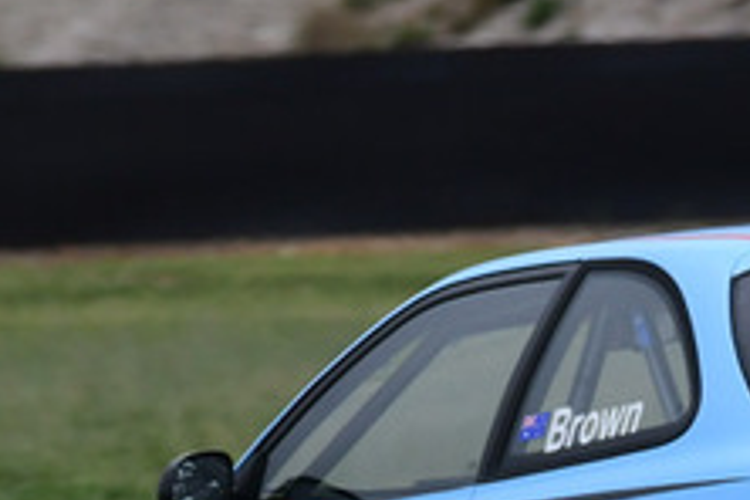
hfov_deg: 0.8
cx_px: 564
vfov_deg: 0.5
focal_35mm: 2700
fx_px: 56246
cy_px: 449
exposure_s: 1/640
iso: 640
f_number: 13
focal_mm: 500
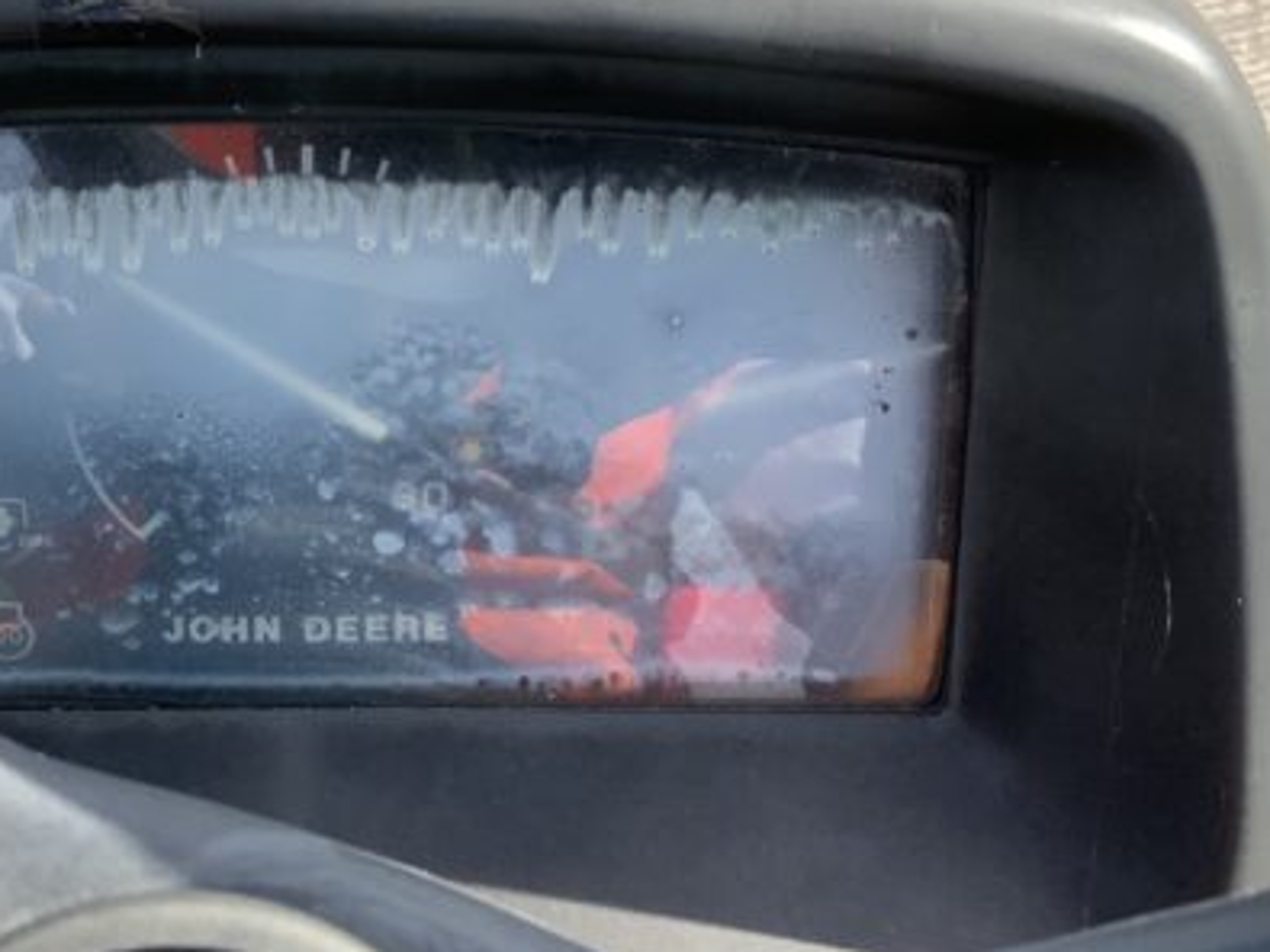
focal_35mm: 47
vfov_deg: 30.8
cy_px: 392
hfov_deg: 39.7
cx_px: 376
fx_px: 1724
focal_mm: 3
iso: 16
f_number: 1.8
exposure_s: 1/500
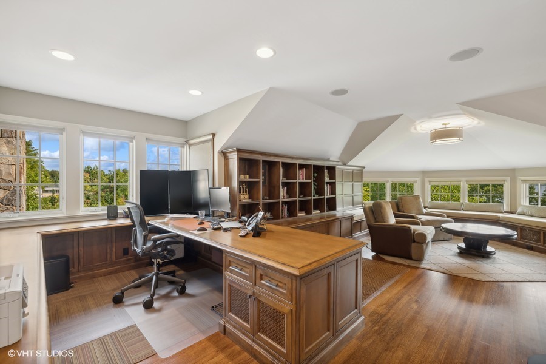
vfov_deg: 75.5
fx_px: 235
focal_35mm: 16
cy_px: 182
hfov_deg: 98.5
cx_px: 273
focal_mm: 15.5
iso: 200
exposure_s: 1/2
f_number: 8
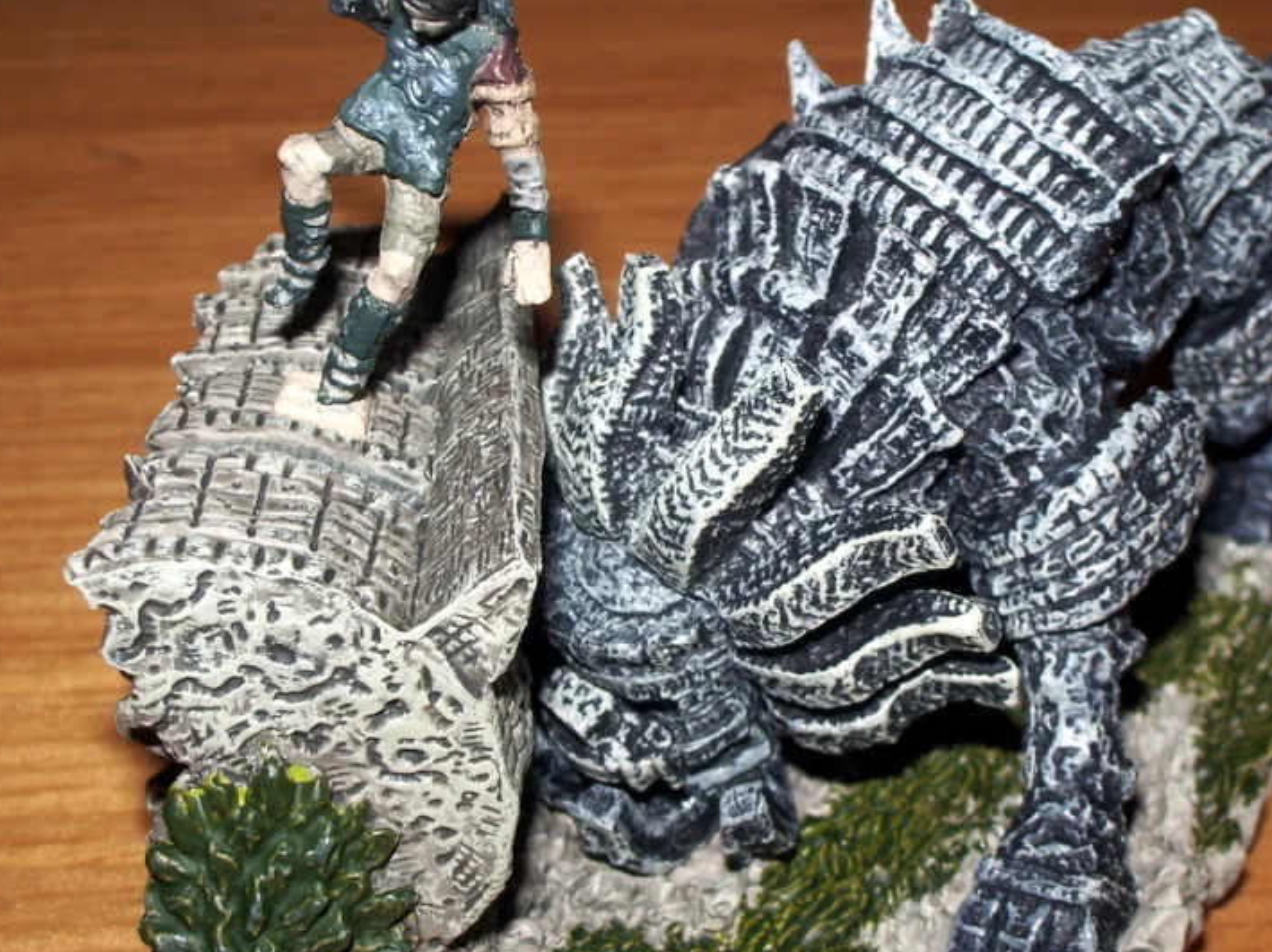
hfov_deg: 23.3
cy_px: 472
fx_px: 3085
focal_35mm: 84
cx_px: 719
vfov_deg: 17.6
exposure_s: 1/50
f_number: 5.6
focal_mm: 10.2
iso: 50
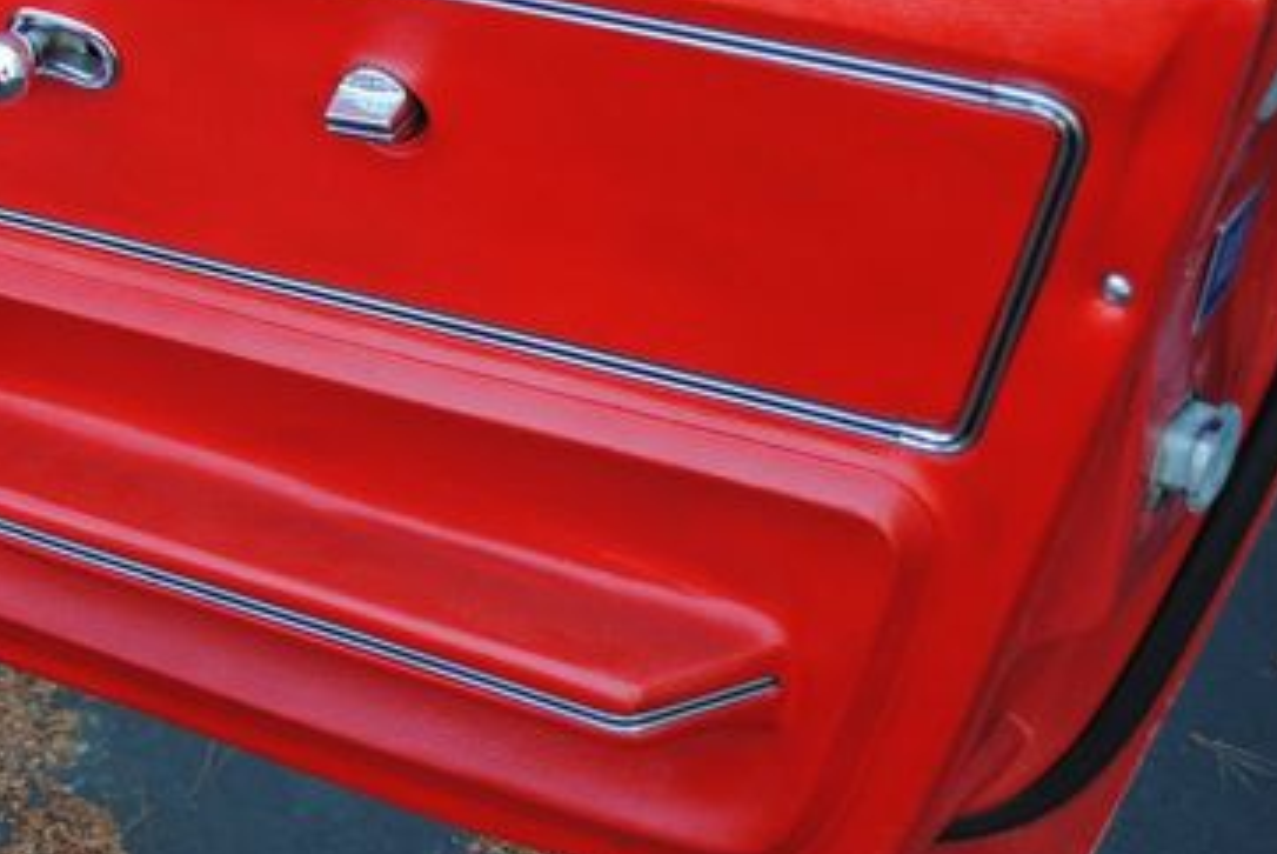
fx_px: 2449
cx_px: 310
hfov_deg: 28.8
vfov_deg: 19.7
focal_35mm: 69
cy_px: 281
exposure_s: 1/80
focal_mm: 26
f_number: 4.5
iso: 200
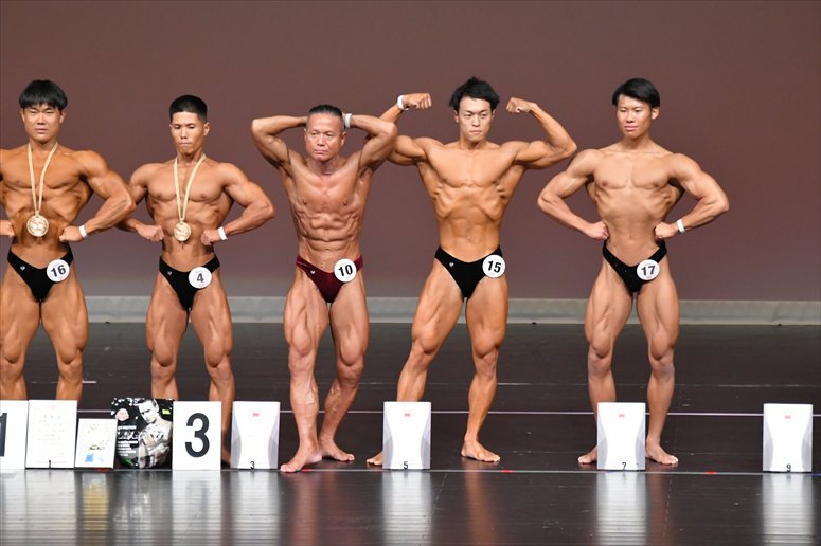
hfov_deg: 7.6
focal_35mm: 270
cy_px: 273
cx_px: 410
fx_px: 6155
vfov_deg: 5.1
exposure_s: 1/400
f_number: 5.6
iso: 4000
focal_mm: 180
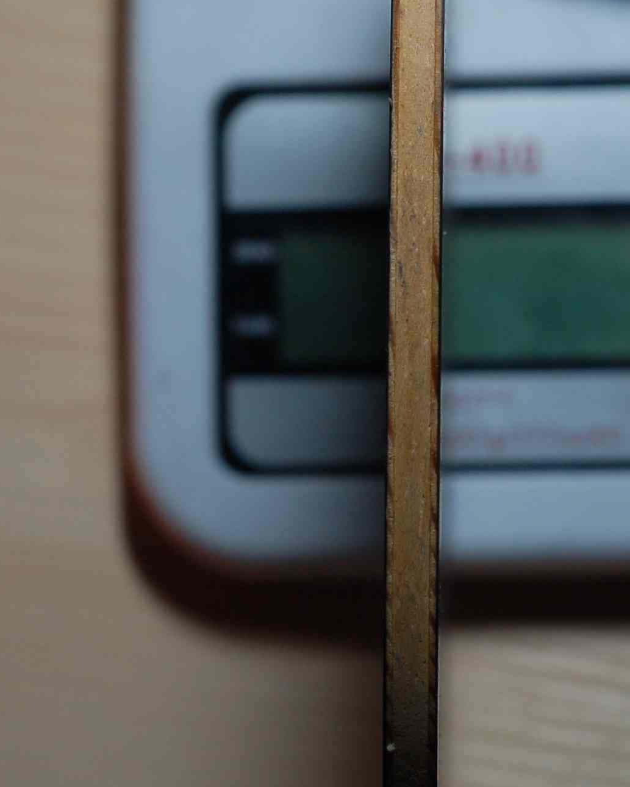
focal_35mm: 109
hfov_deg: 14.1
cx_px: 392
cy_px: 346
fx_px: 2540
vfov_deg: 17.6
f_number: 4.5
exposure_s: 1/80
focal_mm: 50
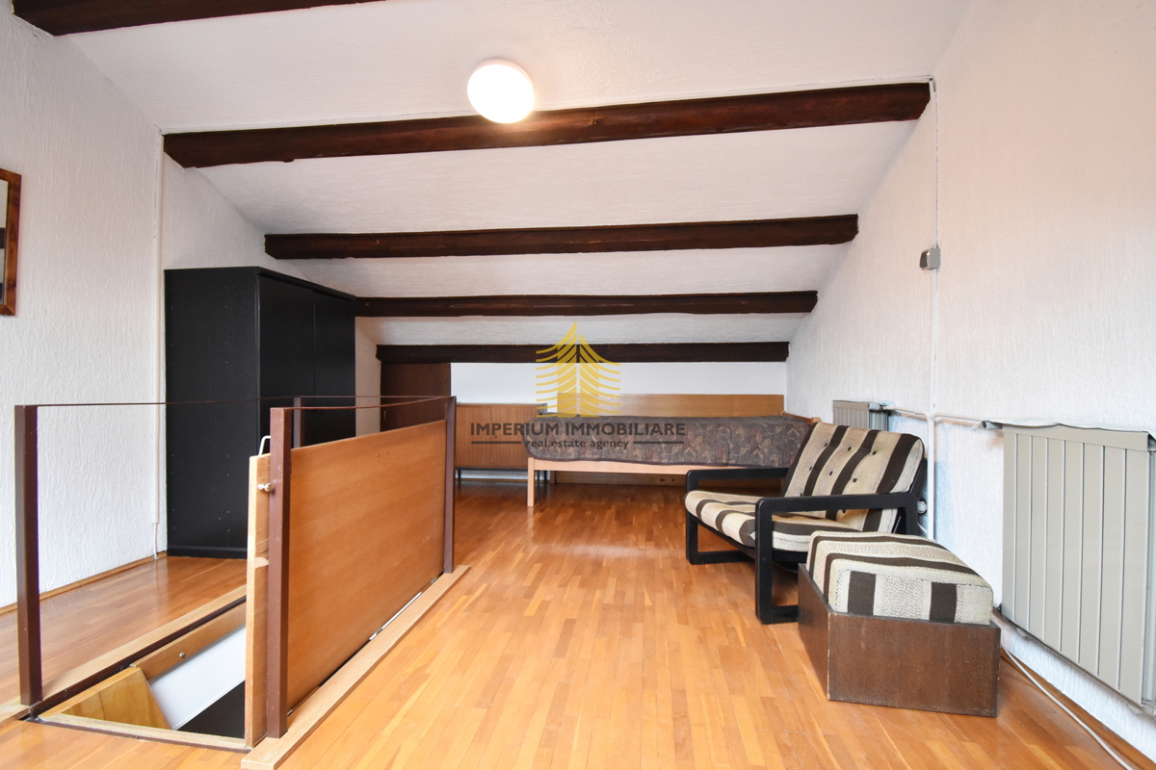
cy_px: 385
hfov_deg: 100.4
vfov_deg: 77.3
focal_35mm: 15
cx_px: 578
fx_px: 482
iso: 2000
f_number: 4.5
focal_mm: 10
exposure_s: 1/30
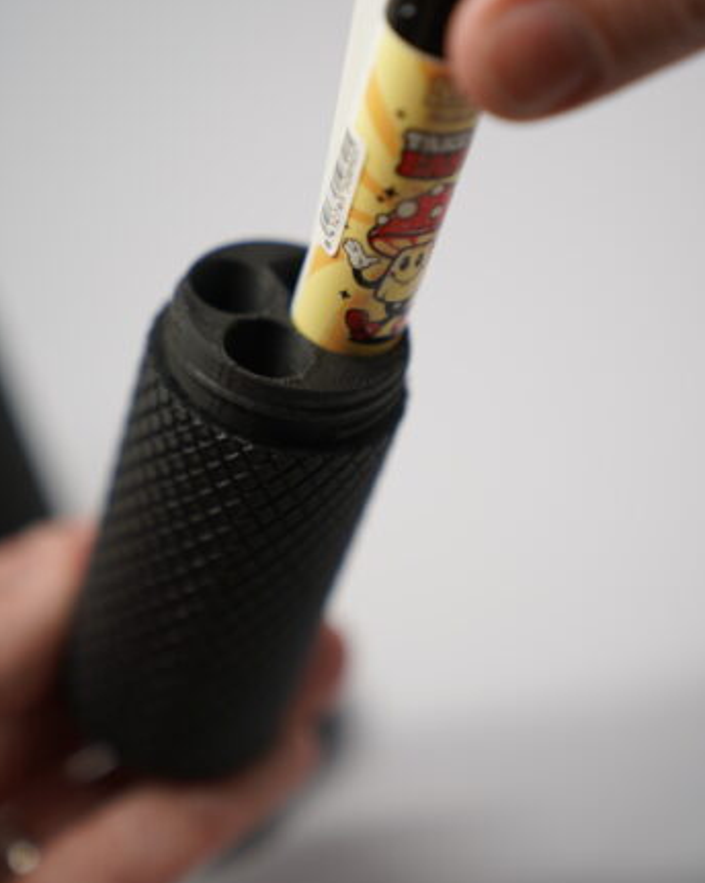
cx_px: 350
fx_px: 2089
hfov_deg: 19.2
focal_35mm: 80
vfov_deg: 23.8
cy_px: 352
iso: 100
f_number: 2.8
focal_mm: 70
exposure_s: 1/100
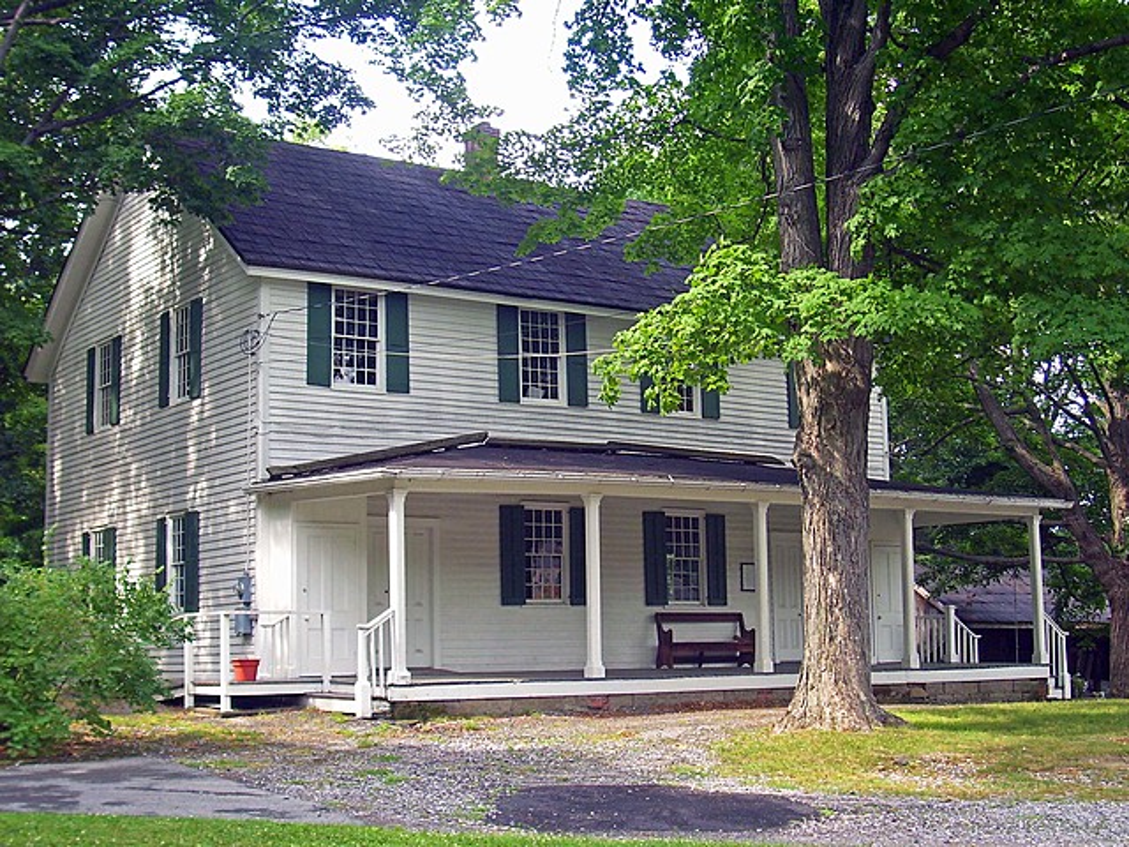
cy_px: 424
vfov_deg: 27.5
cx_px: 564
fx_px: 1729
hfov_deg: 36.2
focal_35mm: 53
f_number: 3.4
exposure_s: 1/125
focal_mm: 8.6
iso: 80
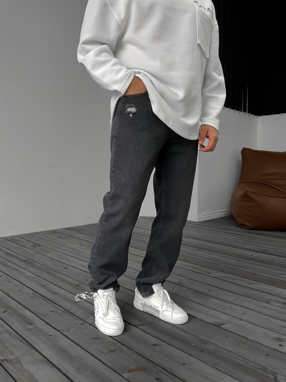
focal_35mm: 29
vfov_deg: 61.7
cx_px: 143
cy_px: 191
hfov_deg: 48.2
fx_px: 319
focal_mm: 3
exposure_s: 1/115
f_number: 1.8
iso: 64
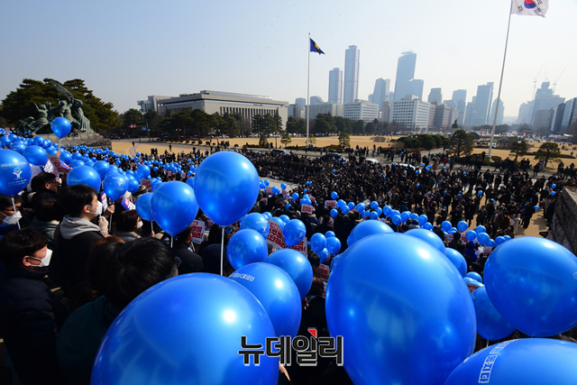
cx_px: 288
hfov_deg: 96.7
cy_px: 192
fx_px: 256
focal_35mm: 16
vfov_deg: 73.8
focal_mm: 16
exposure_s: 1/200
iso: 320
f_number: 18
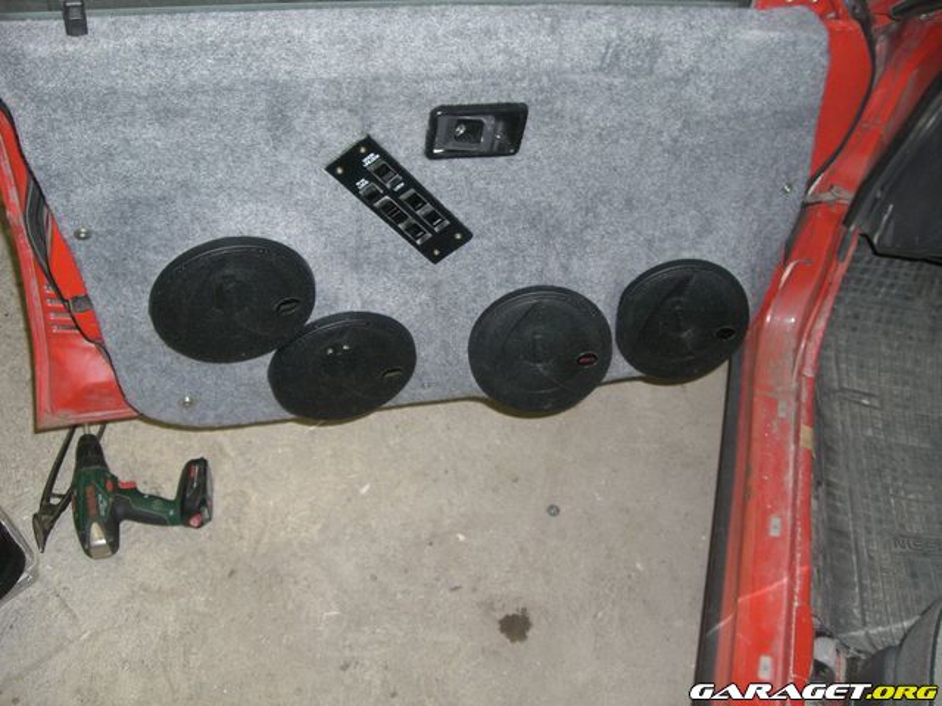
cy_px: 353
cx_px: 471
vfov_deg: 37.7
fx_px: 1034
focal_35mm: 38
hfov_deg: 49.0
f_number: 2.7
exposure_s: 1/60
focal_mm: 6.2
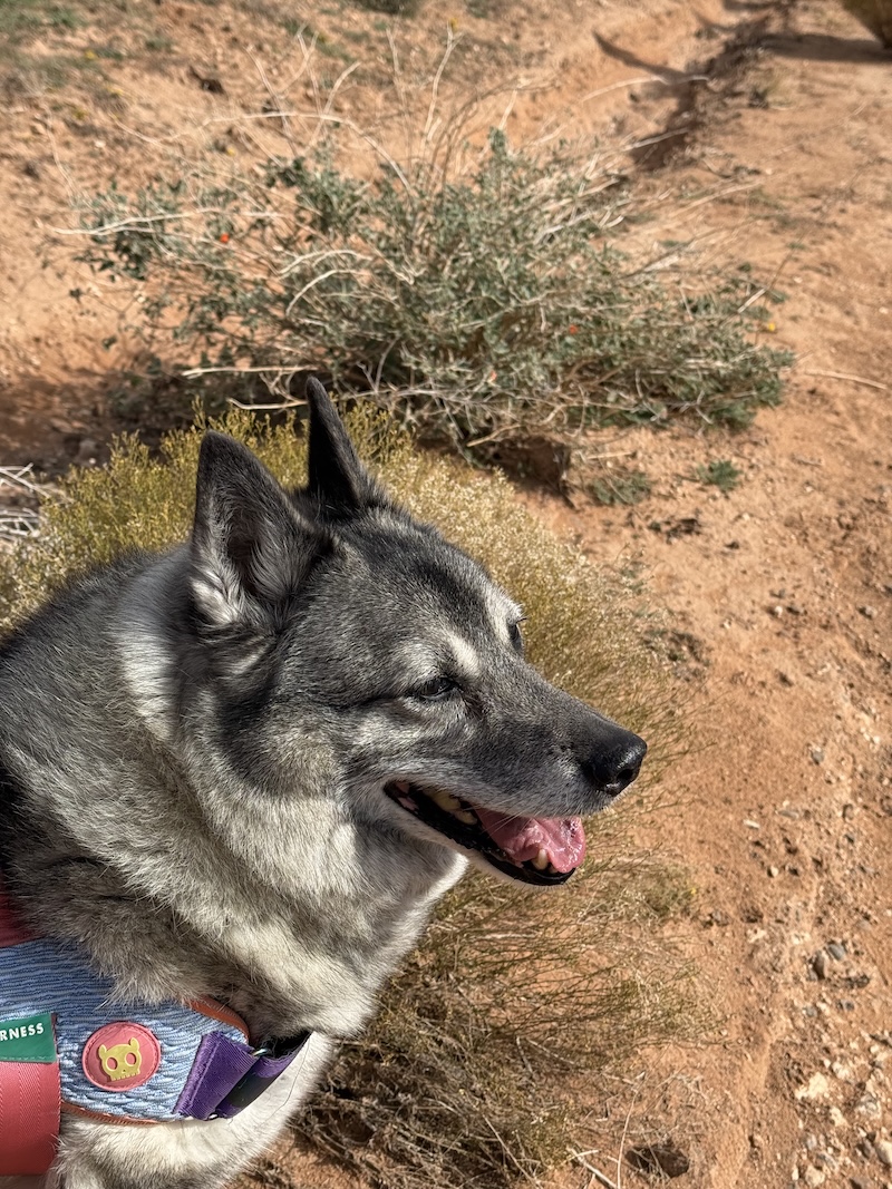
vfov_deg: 39.7
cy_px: 594
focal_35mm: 48
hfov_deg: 30.3
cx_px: 446
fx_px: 1650
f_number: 1.78
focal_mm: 6.76
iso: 80
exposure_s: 1/5587
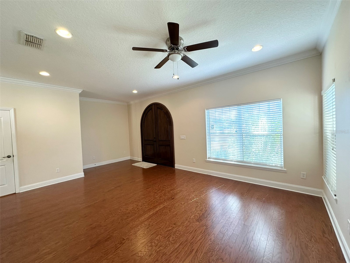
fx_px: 142
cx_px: 175
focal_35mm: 14
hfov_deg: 102.1
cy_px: 132
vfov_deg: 85.7
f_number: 2.2
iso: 125
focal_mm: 2.22
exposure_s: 1/120
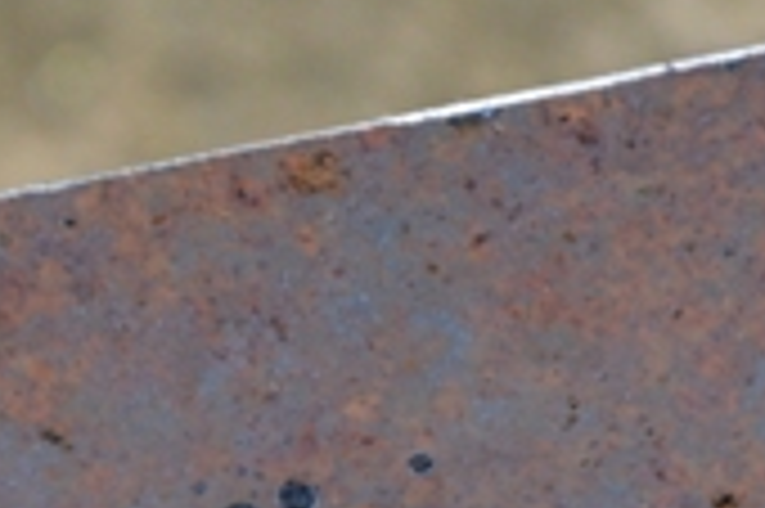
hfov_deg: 3.5
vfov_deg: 2.3
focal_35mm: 593
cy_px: 787
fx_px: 12586
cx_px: 441
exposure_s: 1/80
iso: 800
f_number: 5.6
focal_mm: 105
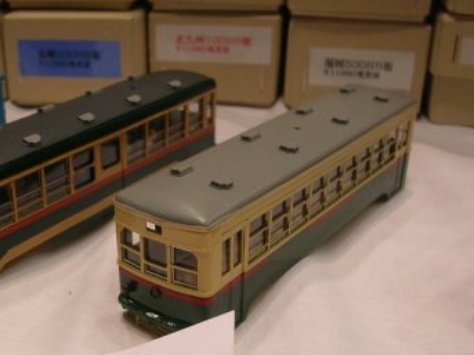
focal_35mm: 51
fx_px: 698
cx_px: 192
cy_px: 237
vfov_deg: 28.4
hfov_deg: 37.4
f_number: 2.8
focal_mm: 5.8
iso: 50
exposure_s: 1/26
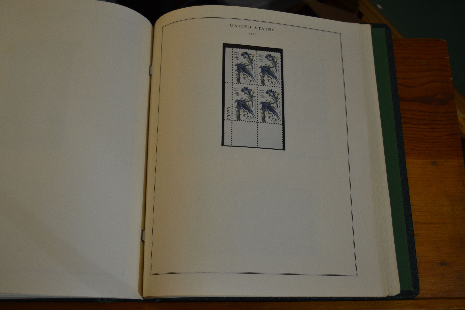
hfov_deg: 49.6
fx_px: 504
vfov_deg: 34.2
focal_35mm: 39
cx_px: 232
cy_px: 155
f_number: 4
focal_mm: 26
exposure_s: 1/60
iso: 800
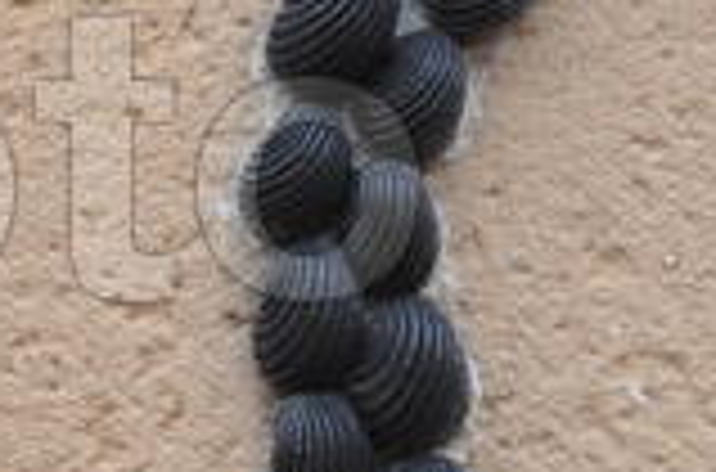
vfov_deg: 4.7
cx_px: -396
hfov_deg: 7.0
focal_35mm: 289
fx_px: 5726
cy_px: 189
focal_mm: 35
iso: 640
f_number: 8
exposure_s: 1/250
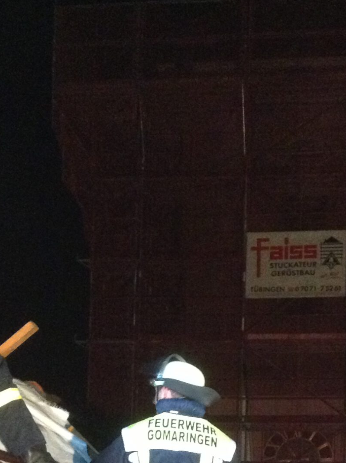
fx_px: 1055
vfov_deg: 23.5
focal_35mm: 79
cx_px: 259
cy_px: 486
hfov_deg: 18.5
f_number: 2.4
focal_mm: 3.3
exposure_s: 1/15
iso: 400
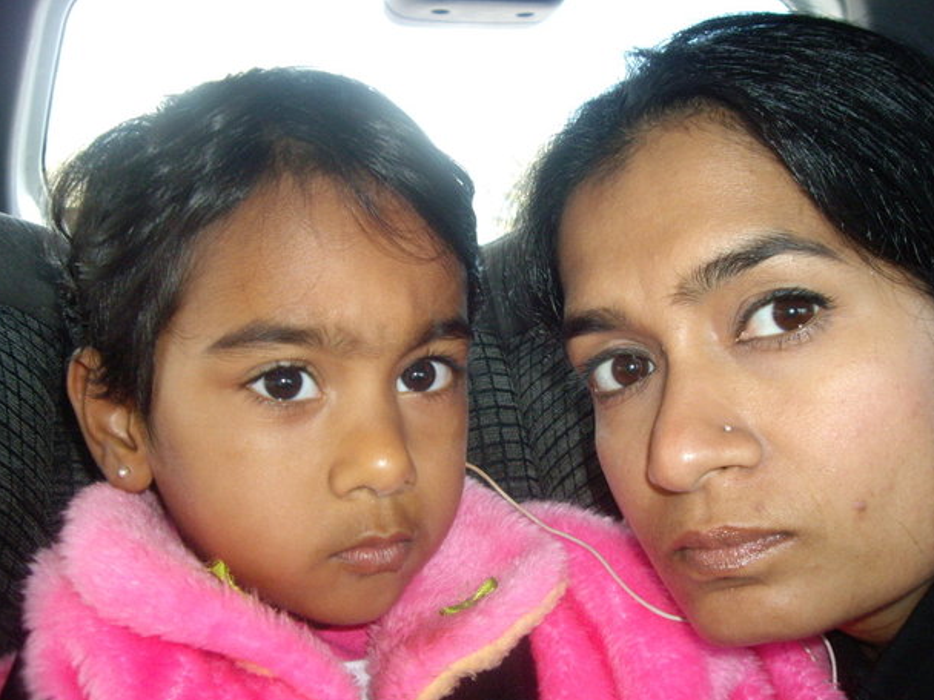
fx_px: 1079
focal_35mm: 40
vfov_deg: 36.0
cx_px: 478
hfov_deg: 46.8
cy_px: 367
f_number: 2.7
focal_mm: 6.2
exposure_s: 1/40
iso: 200
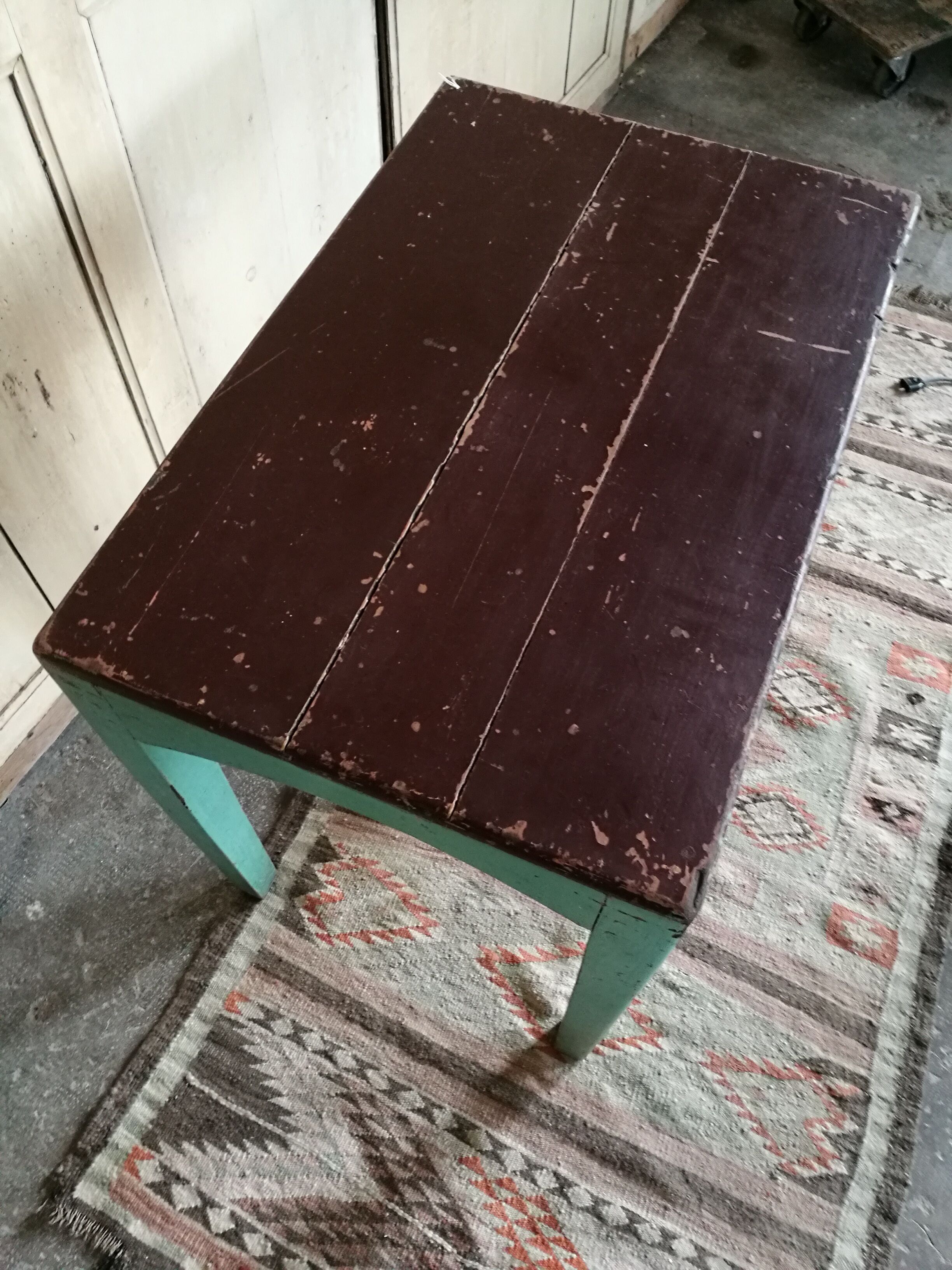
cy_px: 635
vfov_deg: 65.3
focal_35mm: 27
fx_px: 990
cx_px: 476
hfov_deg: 51.4
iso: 400
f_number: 2.2
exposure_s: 1/33.3
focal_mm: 4.5
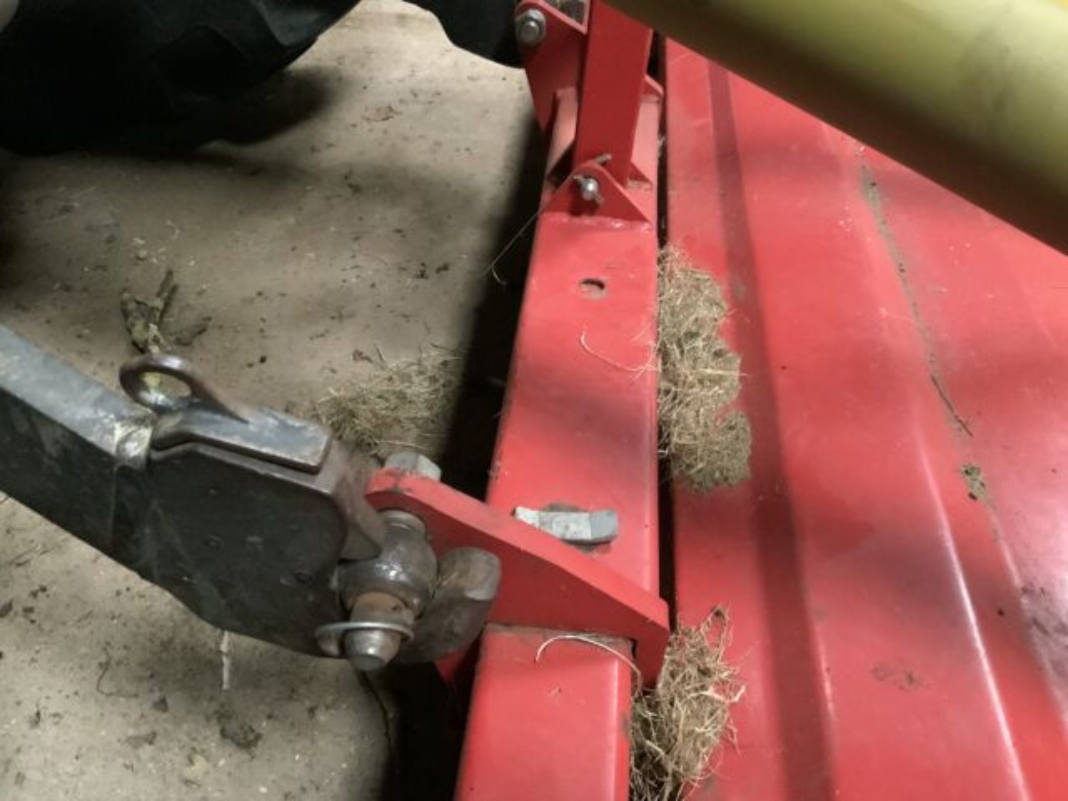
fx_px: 895
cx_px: 534
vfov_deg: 48.2
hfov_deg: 61.7
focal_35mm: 29
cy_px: 400
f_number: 1.8
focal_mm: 3
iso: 640
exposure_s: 1/24
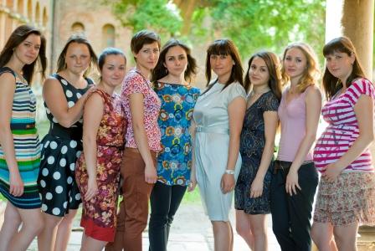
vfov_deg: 18.2
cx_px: 188
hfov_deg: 27.0
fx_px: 782
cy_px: 126
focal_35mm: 75
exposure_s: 1/160
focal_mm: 50
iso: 320
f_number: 2.2
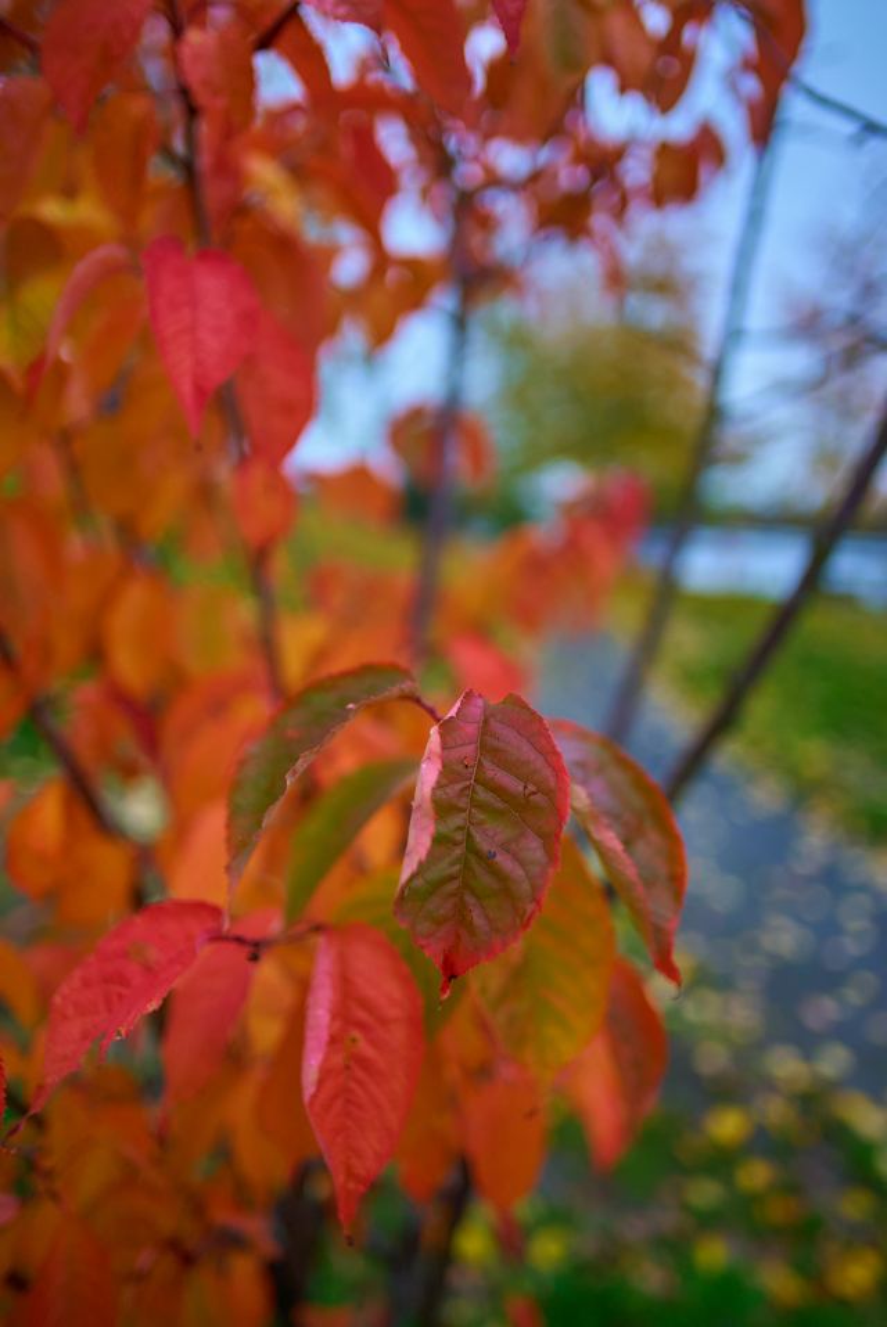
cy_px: 664
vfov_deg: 81.2
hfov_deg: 59.6
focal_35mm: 21
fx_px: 775
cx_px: 444
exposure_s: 1/250
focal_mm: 21
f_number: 1.4
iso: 400
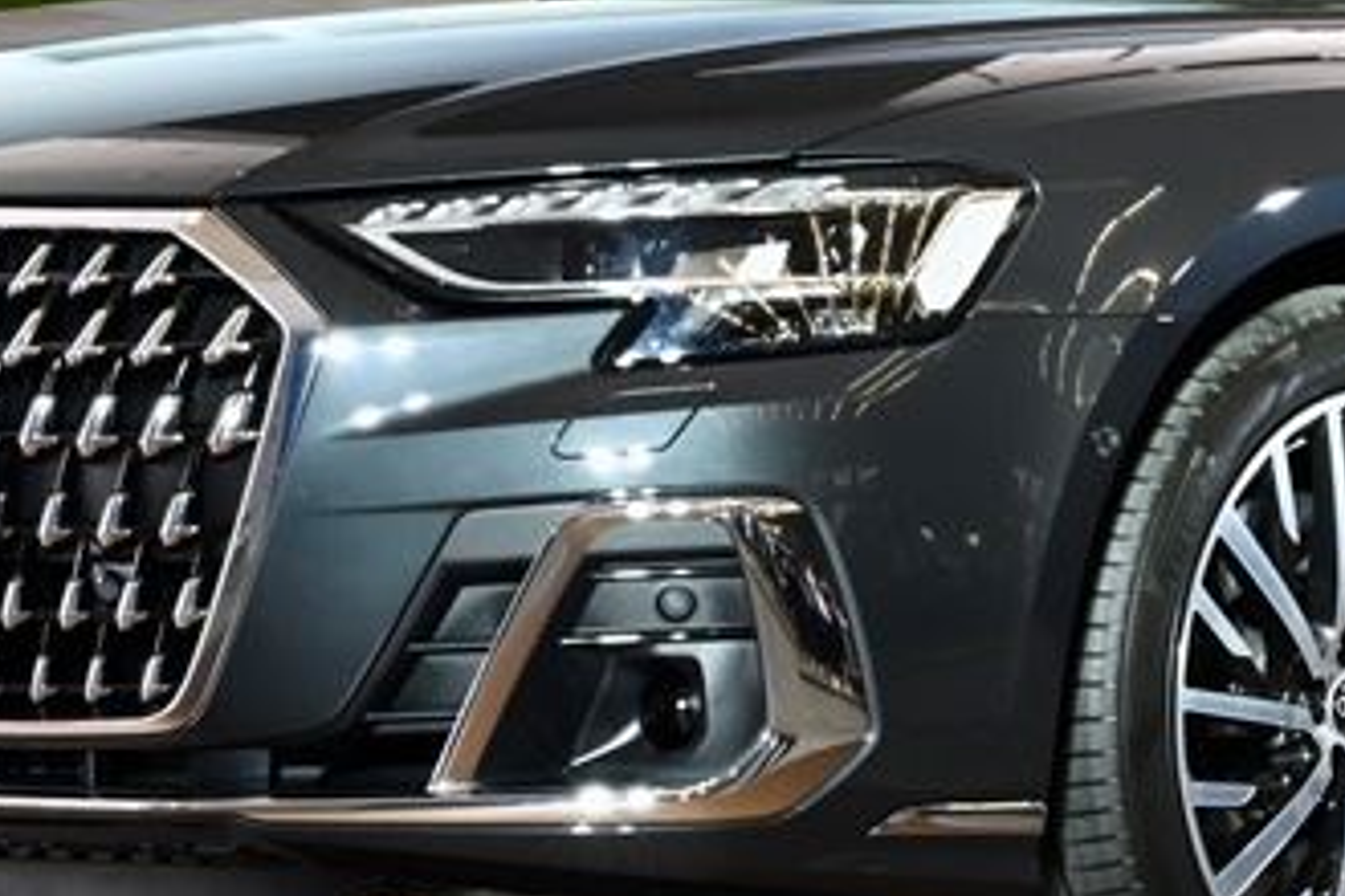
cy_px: -210
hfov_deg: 9.8
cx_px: 1345
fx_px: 7771
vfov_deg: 6.6
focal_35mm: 208
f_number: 18
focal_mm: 67
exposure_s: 1/20
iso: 800
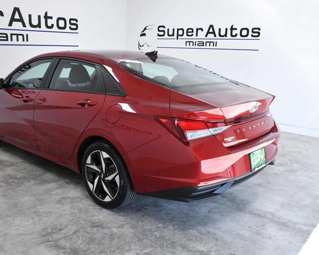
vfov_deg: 43.3
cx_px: 136
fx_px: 321
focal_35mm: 34
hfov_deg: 52.7
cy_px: 128
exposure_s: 1/400
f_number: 10
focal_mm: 20
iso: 2500
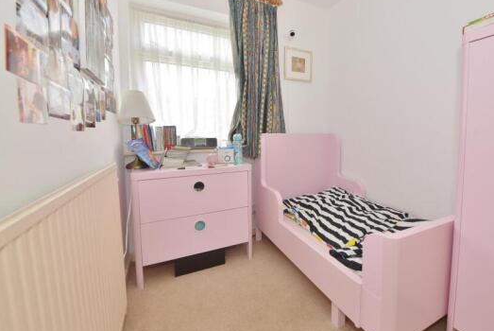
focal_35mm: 15
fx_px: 206
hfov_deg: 99.8
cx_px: 277
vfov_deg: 77.3
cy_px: 149
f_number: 5.6
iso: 640
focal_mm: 12
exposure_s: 1/125
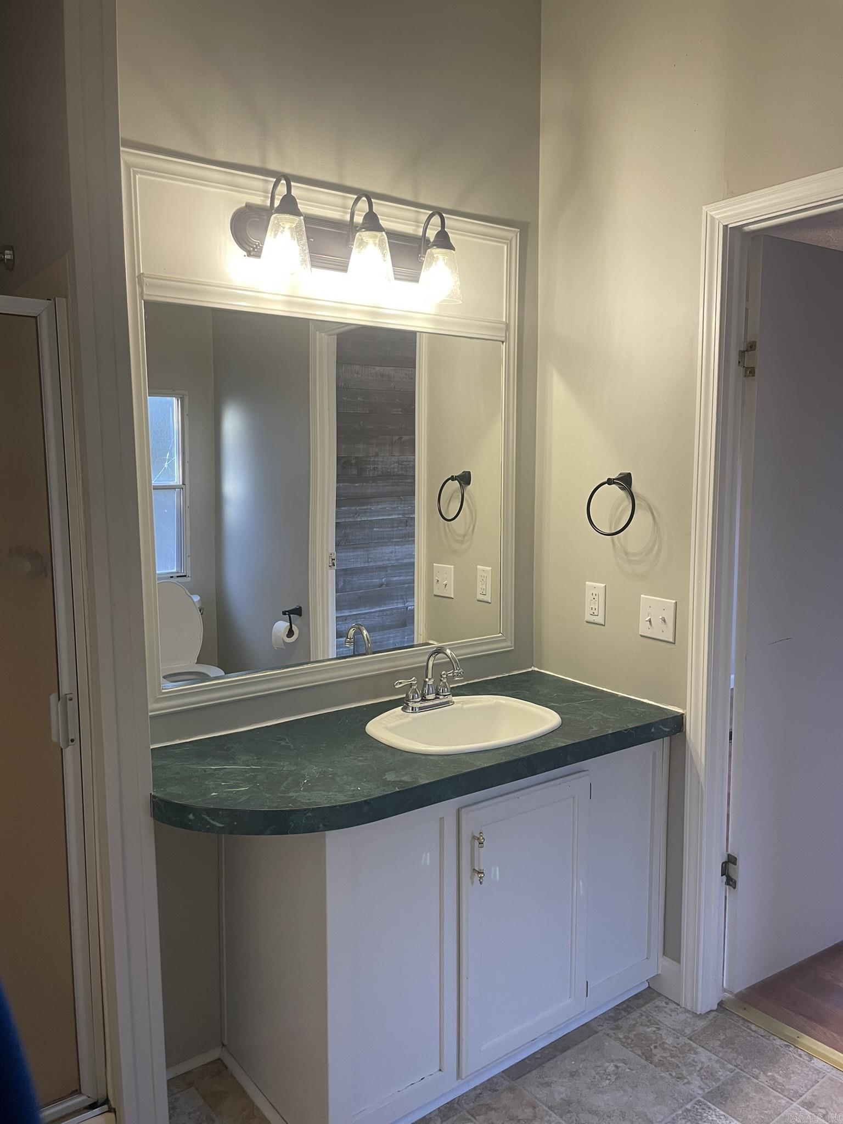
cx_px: 422
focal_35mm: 26
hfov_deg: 53.1
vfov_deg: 67.3
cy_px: 562
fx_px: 844
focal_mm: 4.2
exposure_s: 1/60
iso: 80
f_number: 1.6
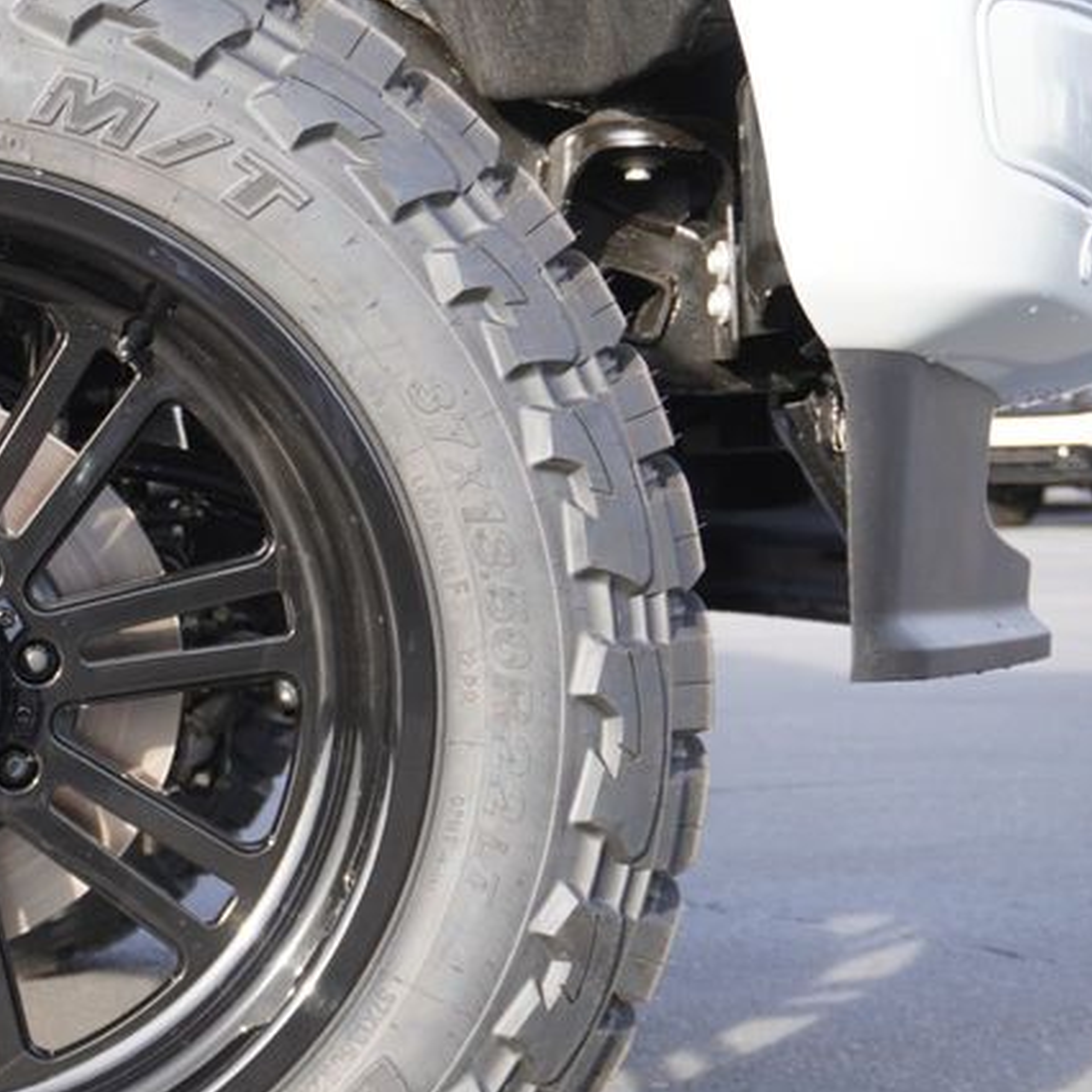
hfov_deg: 17.7
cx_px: -110
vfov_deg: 18.3
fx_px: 3391
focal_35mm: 95
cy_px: 666
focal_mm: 31
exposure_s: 1/80
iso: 100
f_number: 5.6
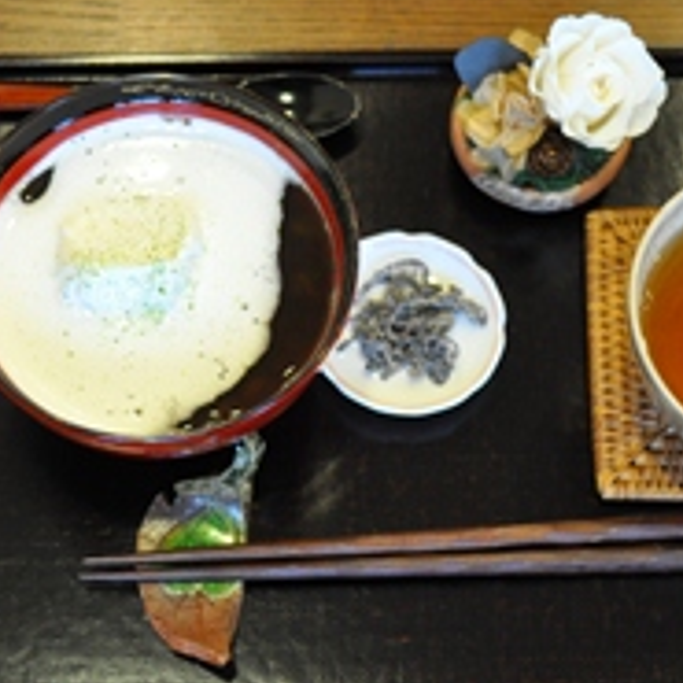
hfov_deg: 23.4
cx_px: 373
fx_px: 1652
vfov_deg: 23.3
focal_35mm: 74
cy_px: 284
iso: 1600
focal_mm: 24
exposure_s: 1/25
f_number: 4
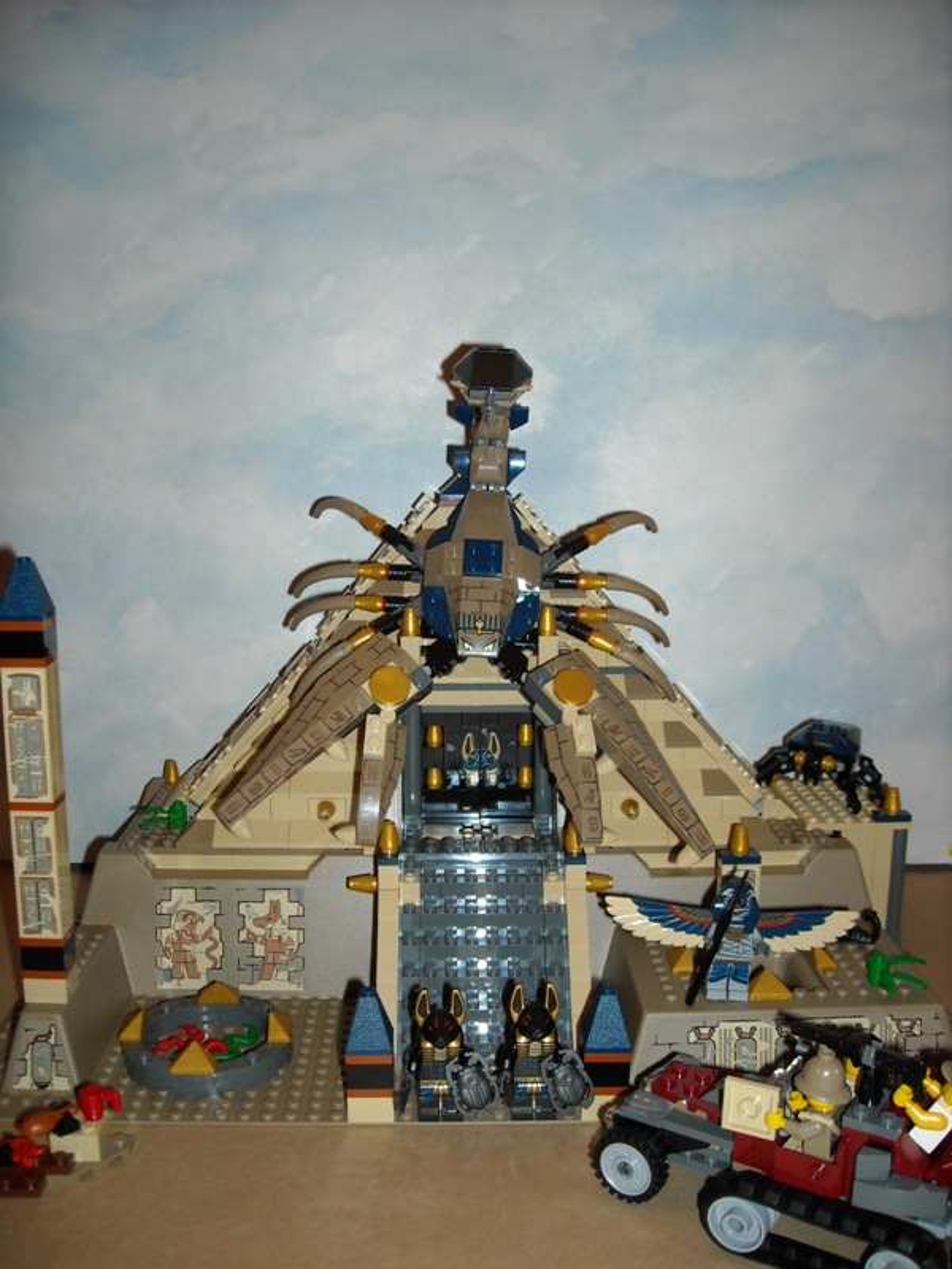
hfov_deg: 40.7
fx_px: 1283
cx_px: 476
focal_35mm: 35
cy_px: 634
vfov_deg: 52.6
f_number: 2.8
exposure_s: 1/60
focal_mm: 5.7
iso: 200
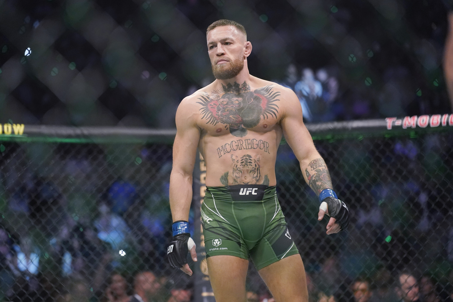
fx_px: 1510
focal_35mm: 120
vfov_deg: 11.4
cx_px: 226
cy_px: 151
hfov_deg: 17.1
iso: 5000
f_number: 2.8
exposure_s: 1/3200
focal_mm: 120
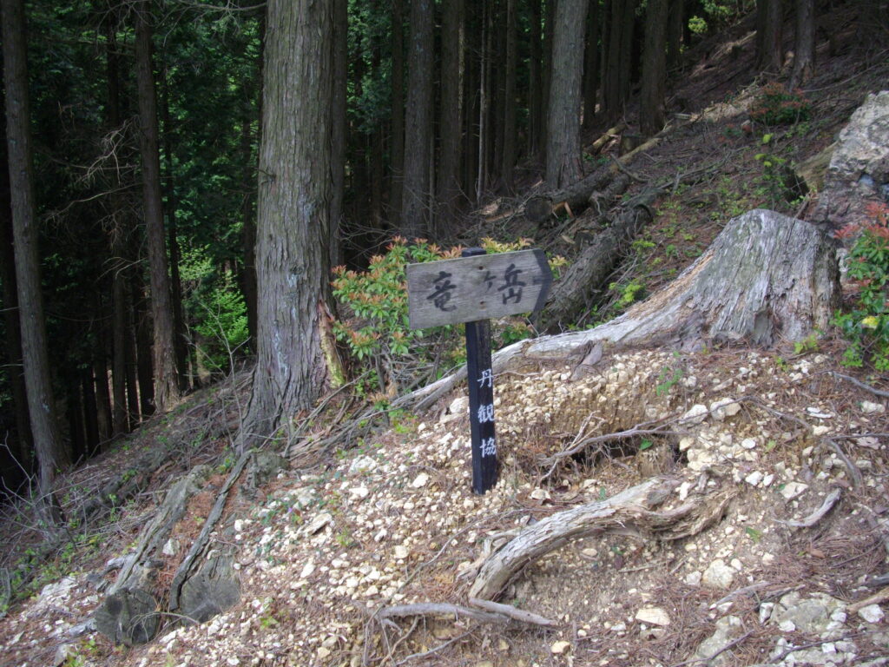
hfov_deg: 50.1
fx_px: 950
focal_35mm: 37
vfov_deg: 38.7
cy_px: 334
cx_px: 444
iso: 100
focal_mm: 6.2
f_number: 2.8
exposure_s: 1/200
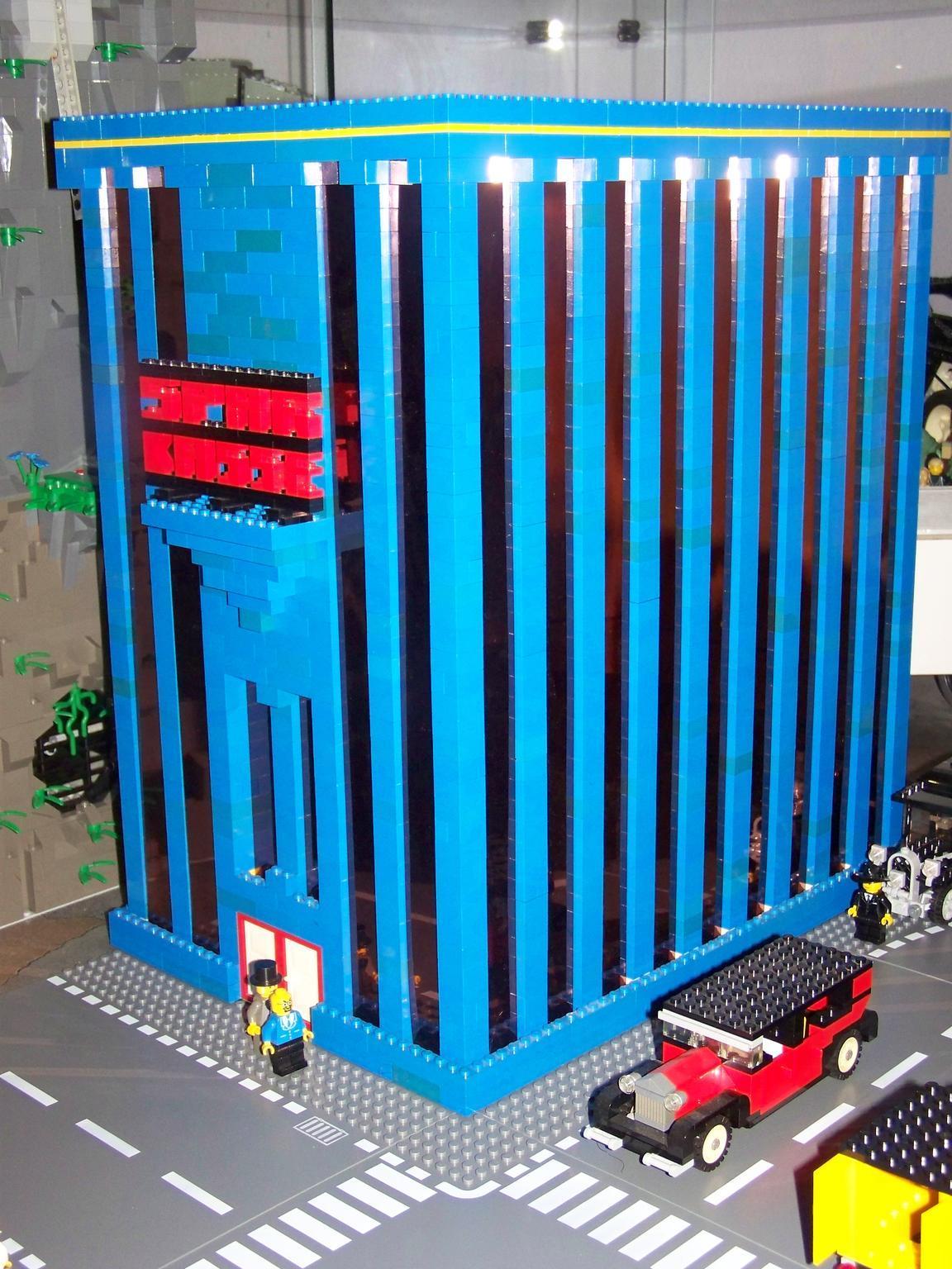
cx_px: 476
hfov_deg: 28.6
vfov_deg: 37.5
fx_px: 1870
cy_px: 634
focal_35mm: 51
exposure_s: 1/30
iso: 200
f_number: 3.2
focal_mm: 8.5
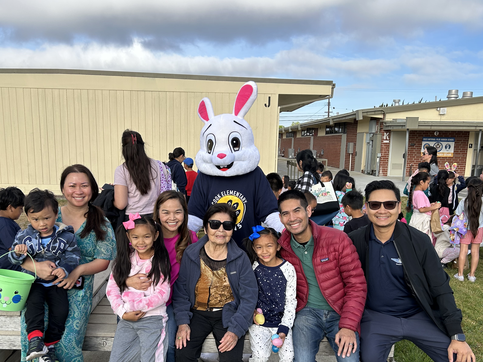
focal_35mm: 33
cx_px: 224
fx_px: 460
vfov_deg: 42.6
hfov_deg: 55.3
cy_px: 225
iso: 50
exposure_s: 1/2513
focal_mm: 5.7
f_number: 1.5
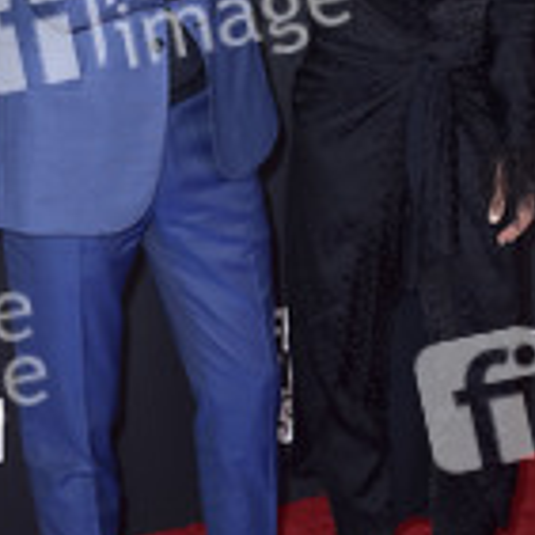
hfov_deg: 16.4
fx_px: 1853
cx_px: 268
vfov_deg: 16.4
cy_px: 194
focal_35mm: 106
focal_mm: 44
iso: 640
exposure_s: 1/200
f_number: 6.3
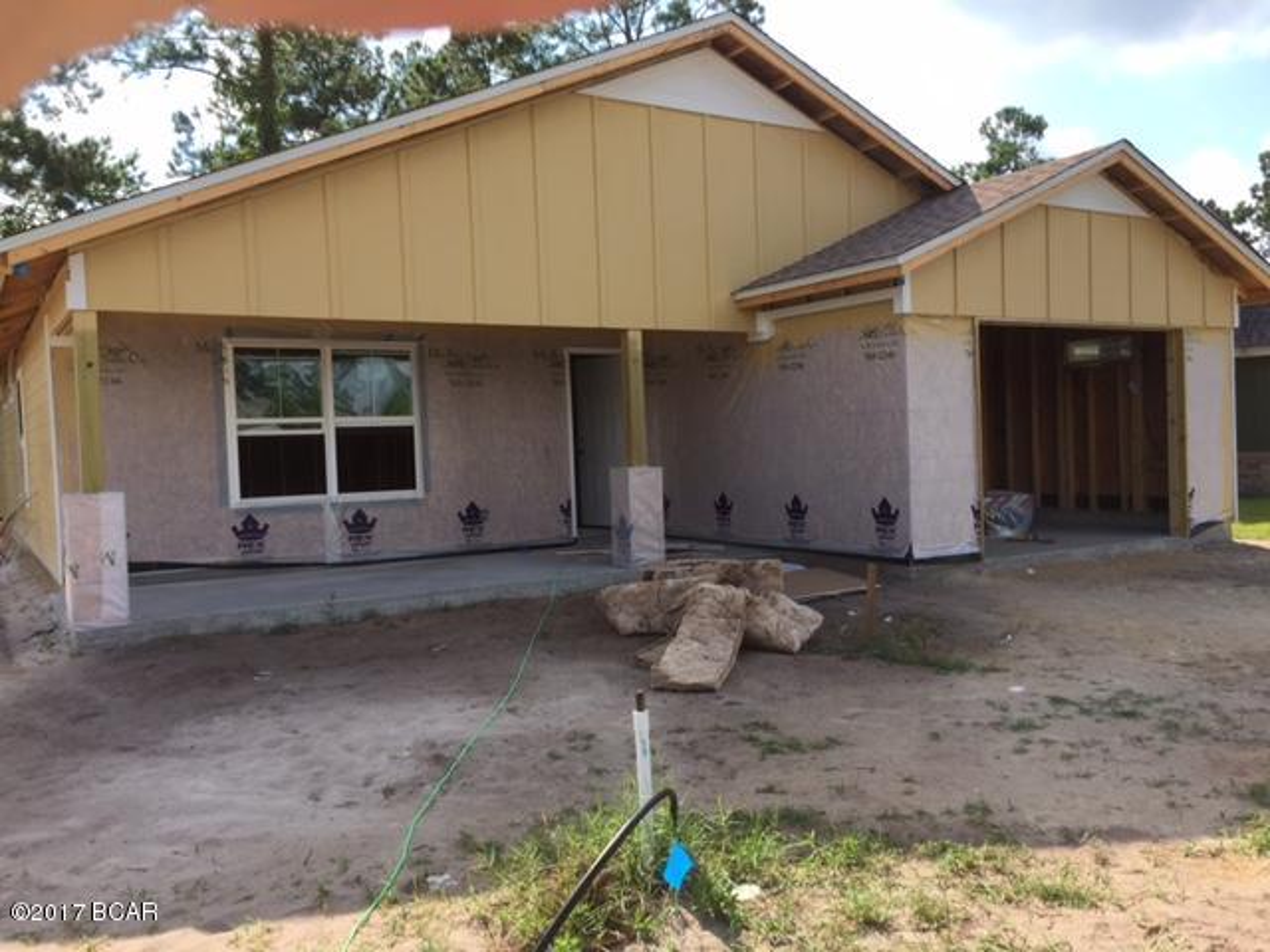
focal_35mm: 29
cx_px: 635
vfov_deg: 48.2
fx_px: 1064
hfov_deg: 61.7
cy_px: 476
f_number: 2.2
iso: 32
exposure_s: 1/1068
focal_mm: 4.15
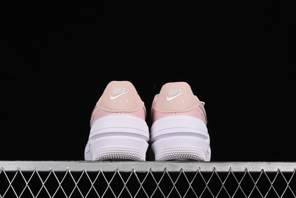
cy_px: 99
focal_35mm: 75
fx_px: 617
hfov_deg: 27.0
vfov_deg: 18.2
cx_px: 148
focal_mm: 50
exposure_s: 1/80
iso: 160
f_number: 8
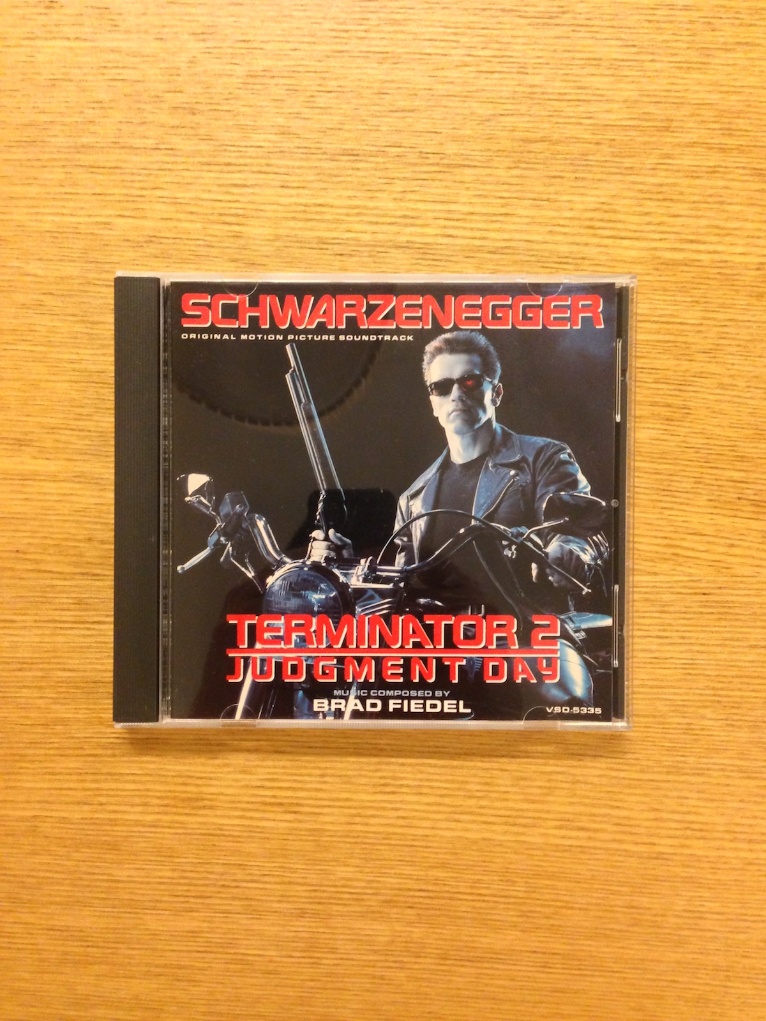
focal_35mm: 33
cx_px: 383
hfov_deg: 42.9
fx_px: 974
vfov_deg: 55.4
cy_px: 510
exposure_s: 1/15
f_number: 2.4
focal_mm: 4.13
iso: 400
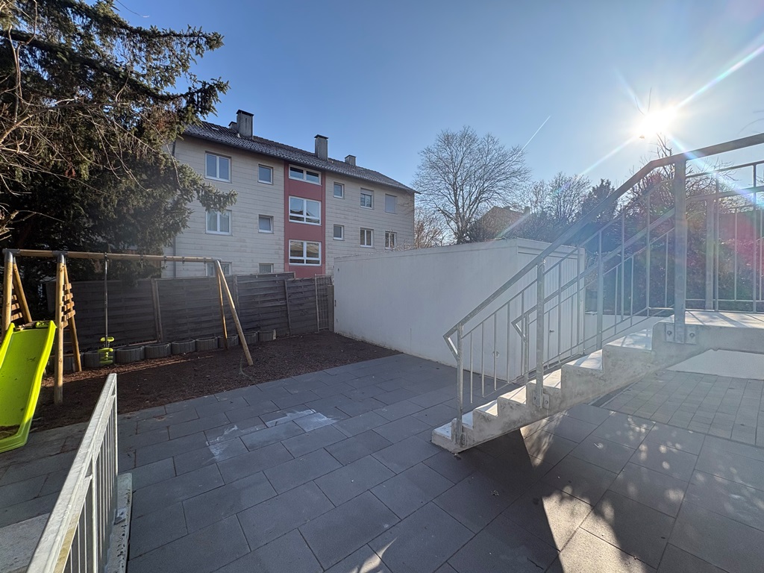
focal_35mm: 14
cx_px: 382
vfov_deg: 85.7
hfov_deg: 102.1
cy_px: 286
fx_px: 309
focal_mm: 2.22
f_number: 2.2
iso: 64
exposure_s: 1/921
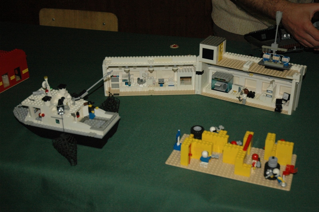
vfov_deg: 26.4
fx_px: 452
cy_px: 106
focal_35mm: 51
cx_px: 160
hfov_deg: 38.9
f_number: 4.2
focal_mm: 34
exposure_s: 1/60
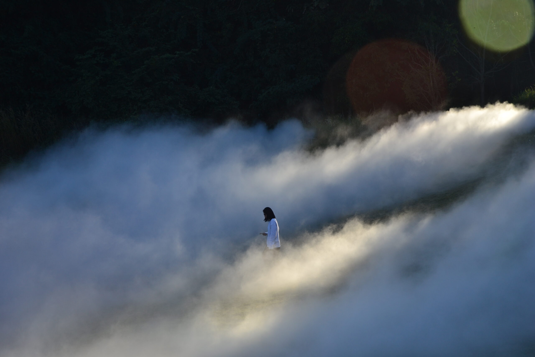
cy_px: 178
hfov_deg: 26.0
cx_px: 268
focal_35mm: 78
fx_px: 1159
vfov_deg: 17.5
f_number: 4.5
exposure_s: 1/500
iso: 100
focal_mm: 52
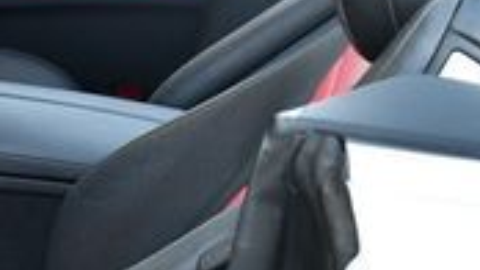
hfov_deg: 14.7
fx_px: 1770
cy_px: 201
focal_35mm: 139
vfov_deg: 8.7
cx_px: -157
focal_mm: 18
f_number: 3.5
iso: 640
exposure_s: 1/250
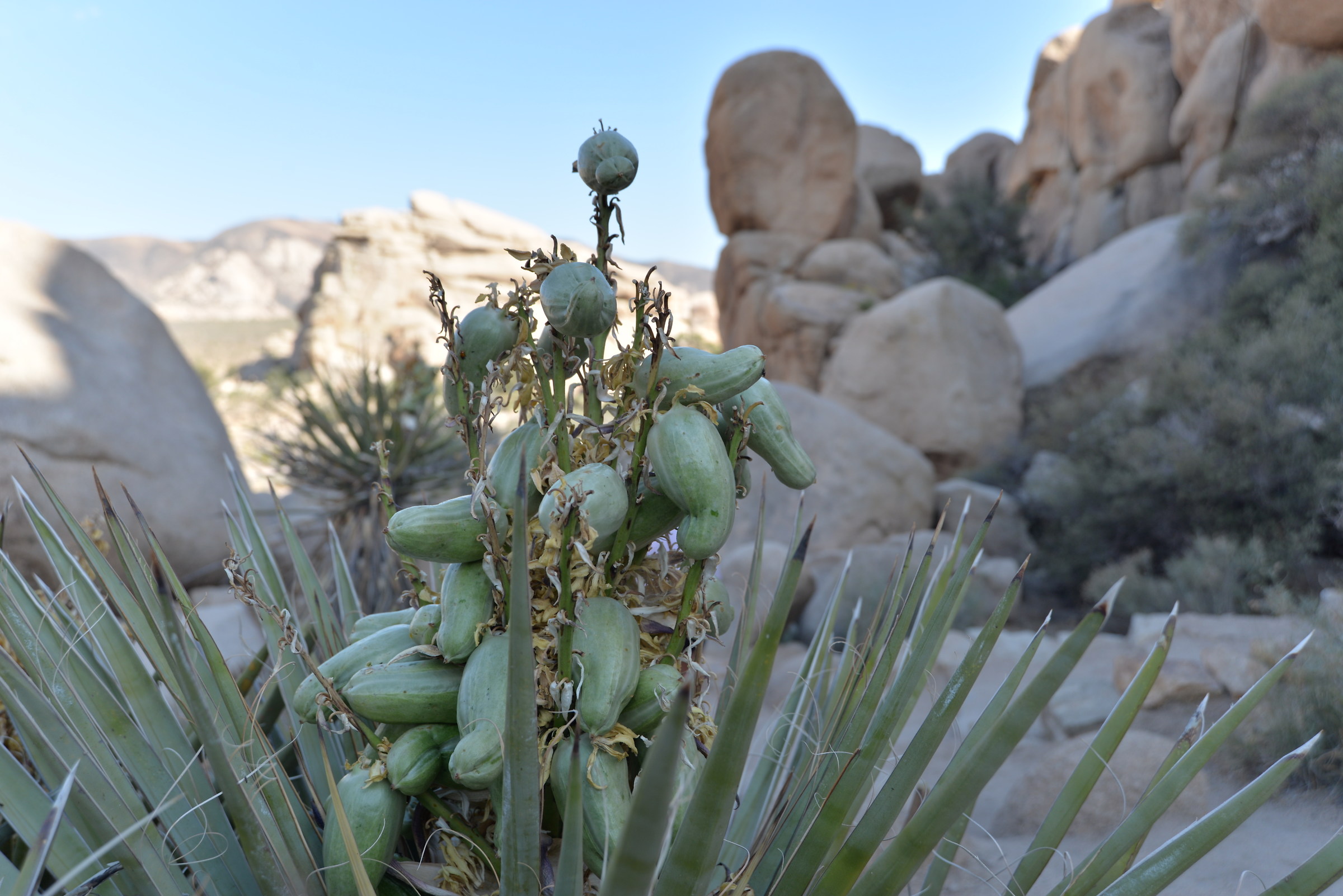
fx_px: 1194
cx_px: 672
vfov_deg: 41.1
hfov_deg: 58.7
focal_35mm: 32
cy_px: 448
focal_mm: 32
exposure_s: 1/200
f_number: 7.1
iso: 100
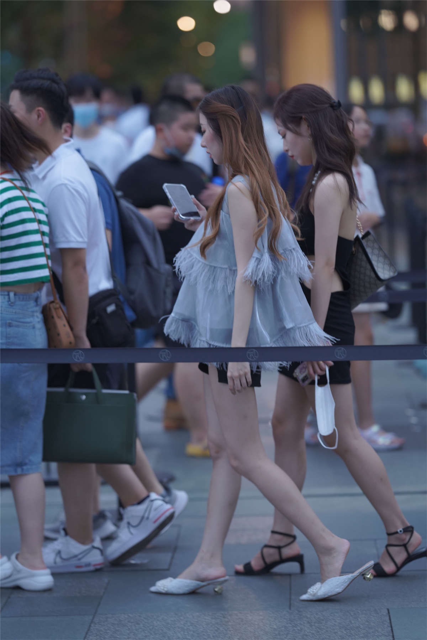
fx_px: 2402
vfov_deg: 15.2
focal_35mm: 135
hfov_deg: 10.2
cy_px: 320
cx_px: 214
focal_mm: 135
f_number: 2.2
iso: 640
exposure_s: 1/200
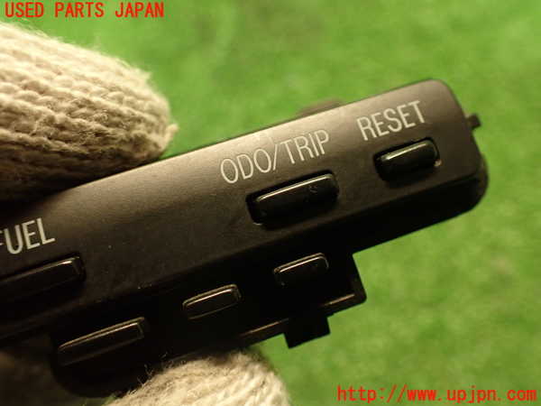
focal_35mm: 30
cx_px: 270
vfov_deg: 46.8
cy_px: 203
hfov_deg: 60.0
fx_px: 469
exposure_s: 1/30
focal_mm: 5.4
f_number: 2.3
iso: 500
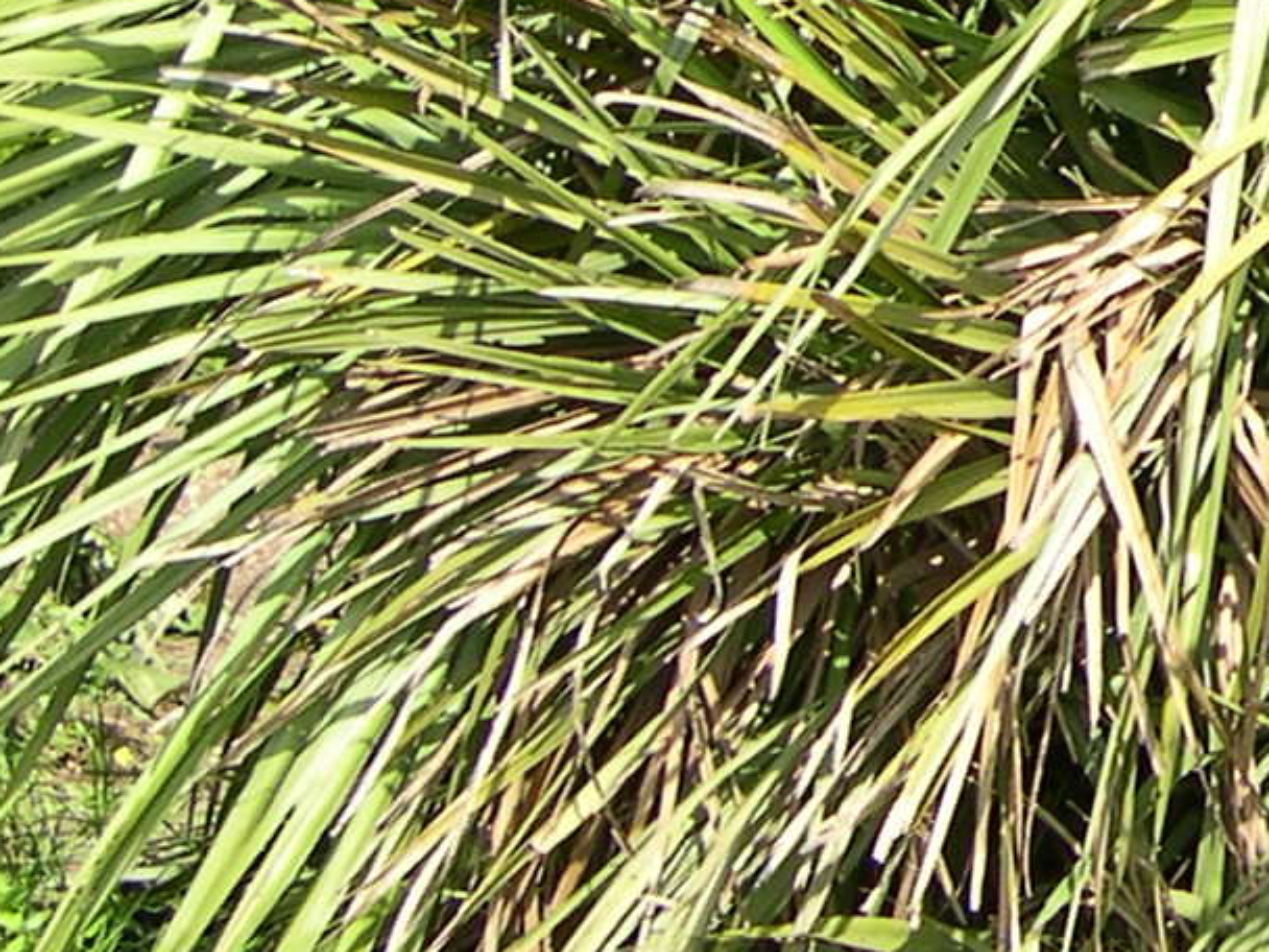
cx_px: 2027
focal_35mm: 142
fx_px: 5206
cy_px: -357
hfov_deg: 13.0
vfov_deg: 10.2
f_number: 2.8
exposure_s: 1/502
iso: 100
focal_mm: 8
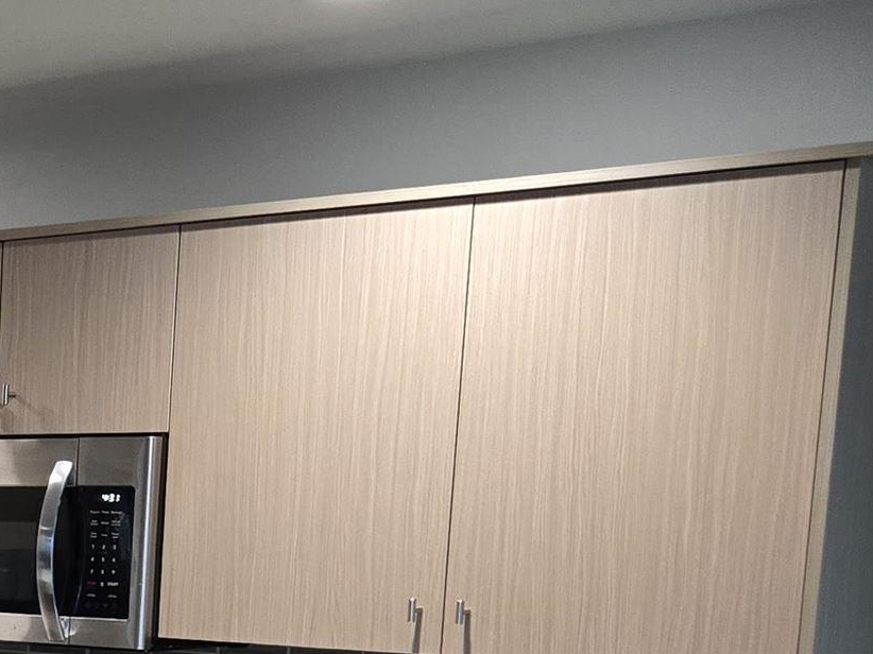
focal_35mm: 86
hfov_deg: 18.9
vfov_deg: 16.6
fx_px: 2168
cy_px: 739
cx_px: -565
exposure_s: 1/120
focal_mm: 5.4
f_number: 1.8
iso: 400
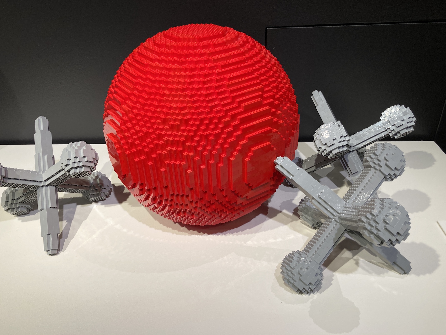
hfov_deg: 61.7
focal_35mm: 29
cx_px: 219
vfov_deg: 48.2
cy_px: 165
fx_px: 374
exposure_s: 1/60
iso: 50
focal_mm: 3.99
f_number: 1.8
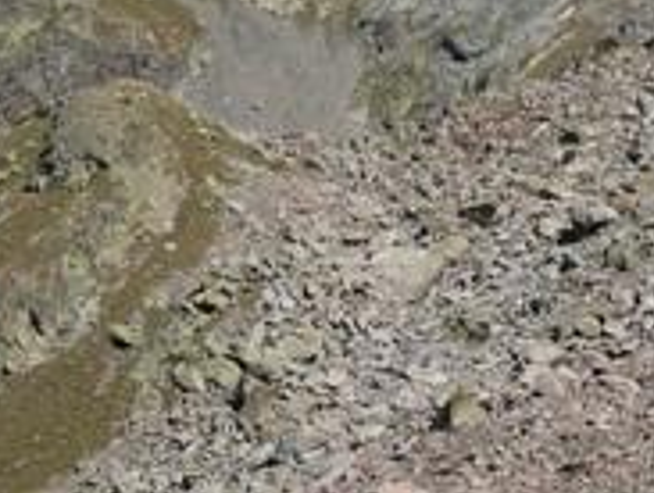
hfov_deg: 21.4
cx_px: 663
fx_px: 1666
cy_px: 29
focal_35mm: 88
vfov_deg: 16.6
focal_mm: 5.2
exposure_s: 1/640
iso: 80
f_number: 5
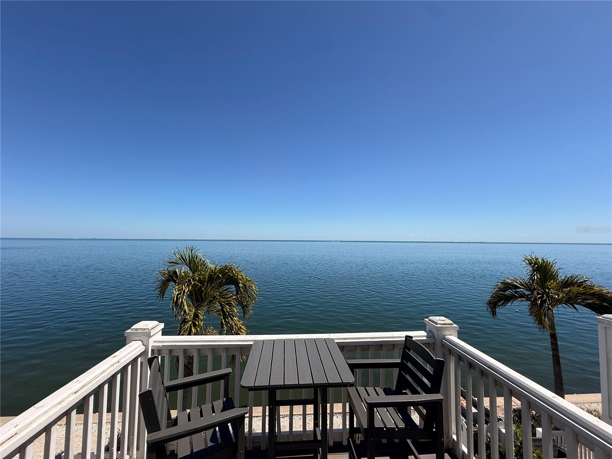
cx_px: 306
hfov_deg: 102.1
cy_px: 230
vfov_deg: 85.7
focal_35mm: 14
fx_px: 248
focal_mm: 2.22
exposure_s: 1/3289
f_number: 2.2
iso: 50
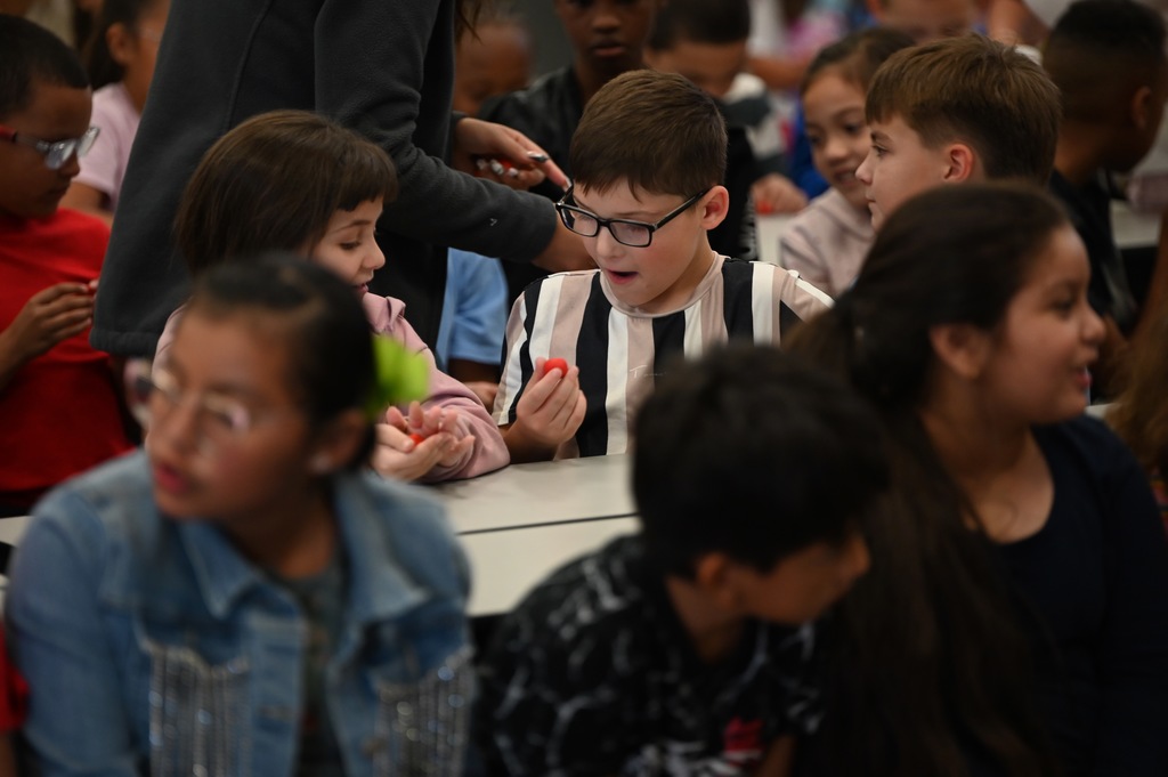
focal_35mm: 165
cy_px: 388
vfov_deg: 8.3
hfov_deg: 12.5
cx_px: 584
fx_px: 5349
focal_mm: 165
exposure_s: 1/250
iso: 2000
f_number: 2.8
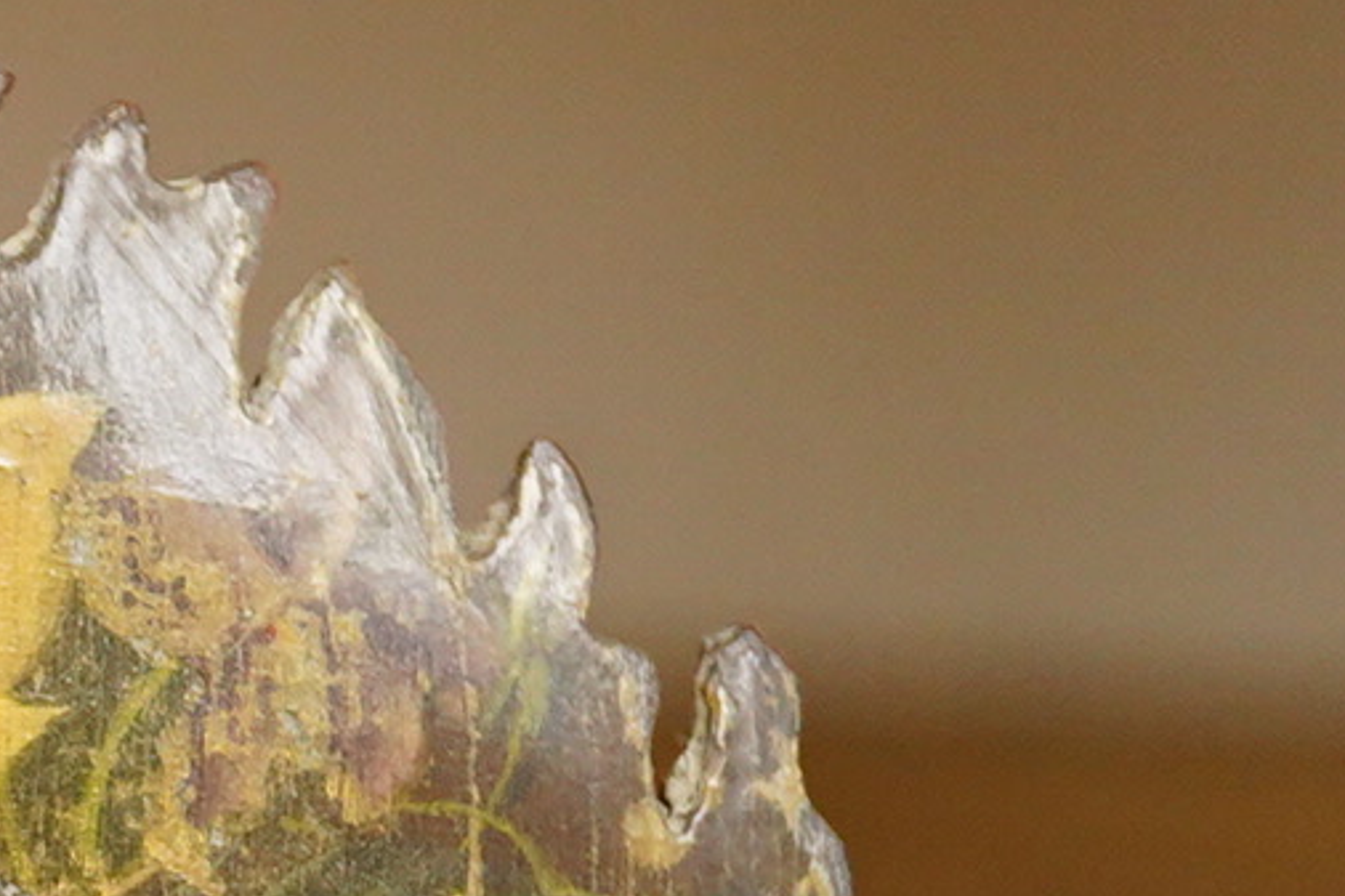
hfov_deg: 11.2
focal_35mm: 175
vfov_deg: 7.8
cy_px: 649
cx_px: -851
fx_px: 6536
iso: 2500
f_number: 3.5
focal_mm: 30
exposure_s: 1/320
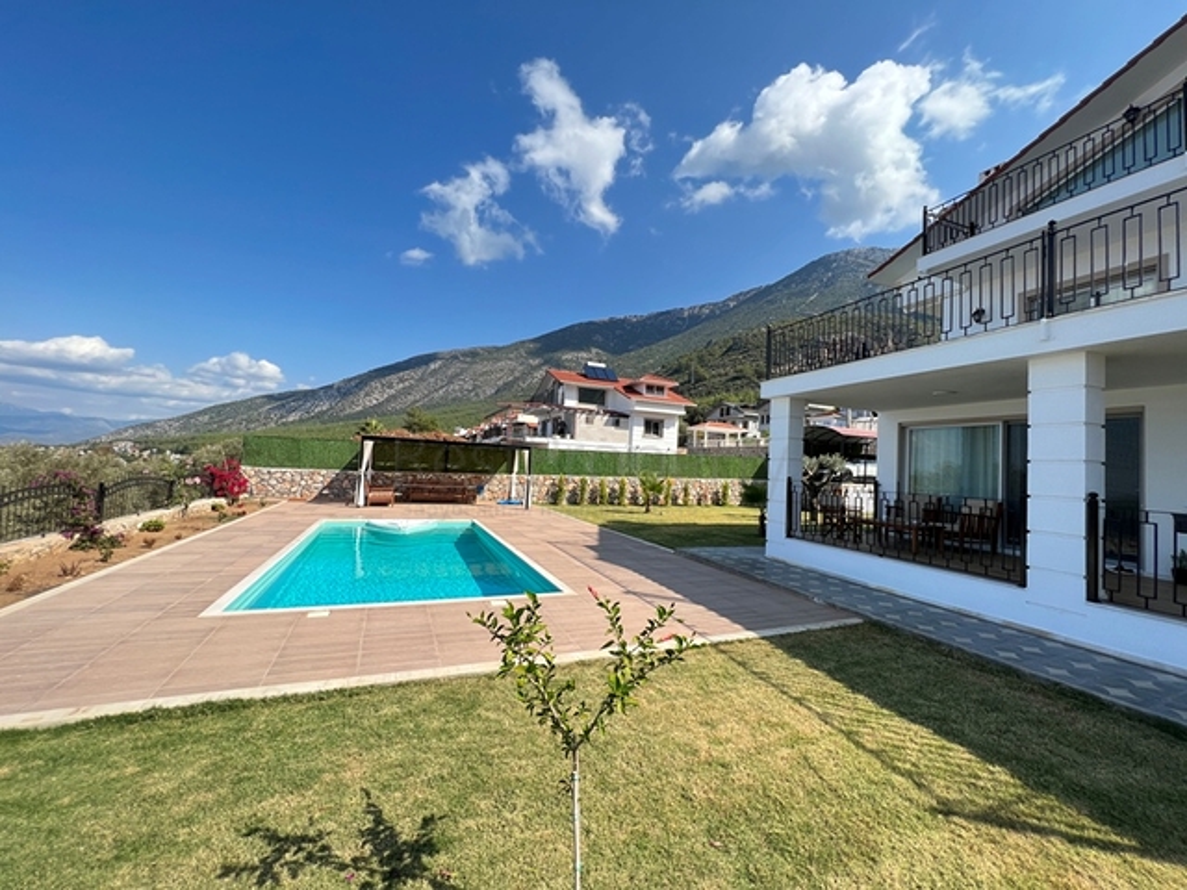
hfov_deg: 106.2
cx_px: 594
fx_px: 446
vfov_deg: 89.9
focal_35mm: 13
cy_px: 445
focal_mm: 1.57
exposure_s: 1/1085
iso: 32
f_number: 1.8
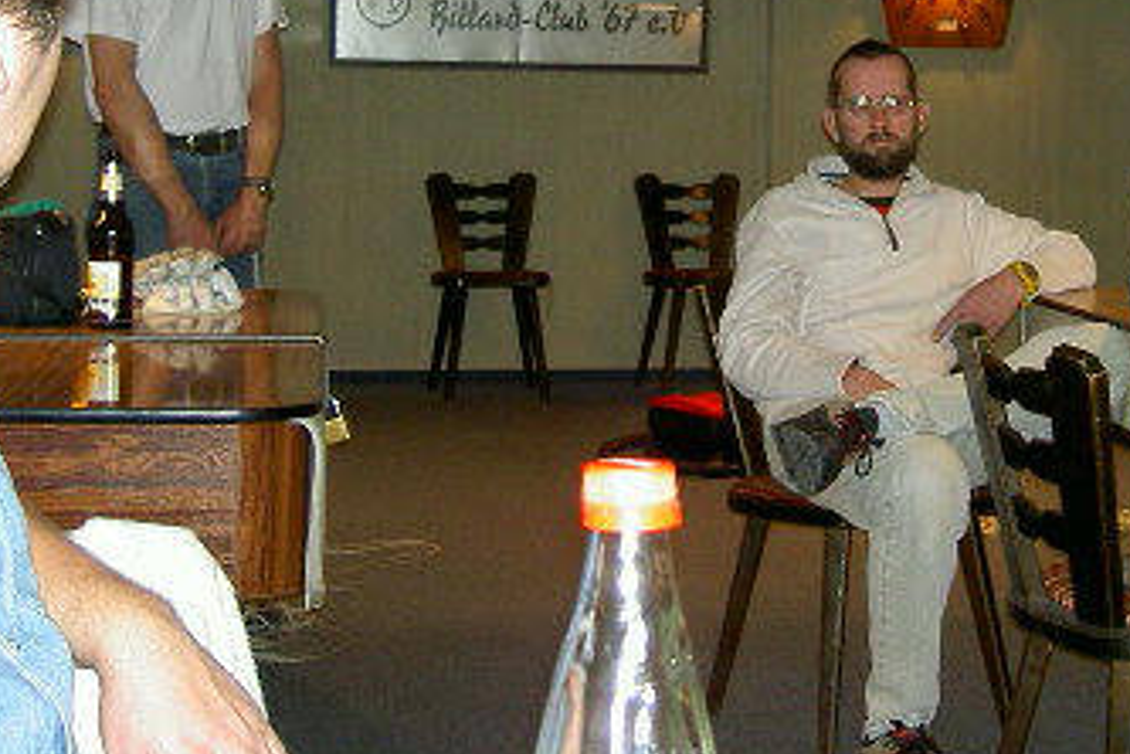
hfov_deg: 25.8
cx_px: 770
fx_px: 2448
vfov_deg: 17.2
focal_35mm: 78
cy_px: 58
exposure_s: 1/59.5
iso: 100
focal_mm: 8
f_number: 2.8
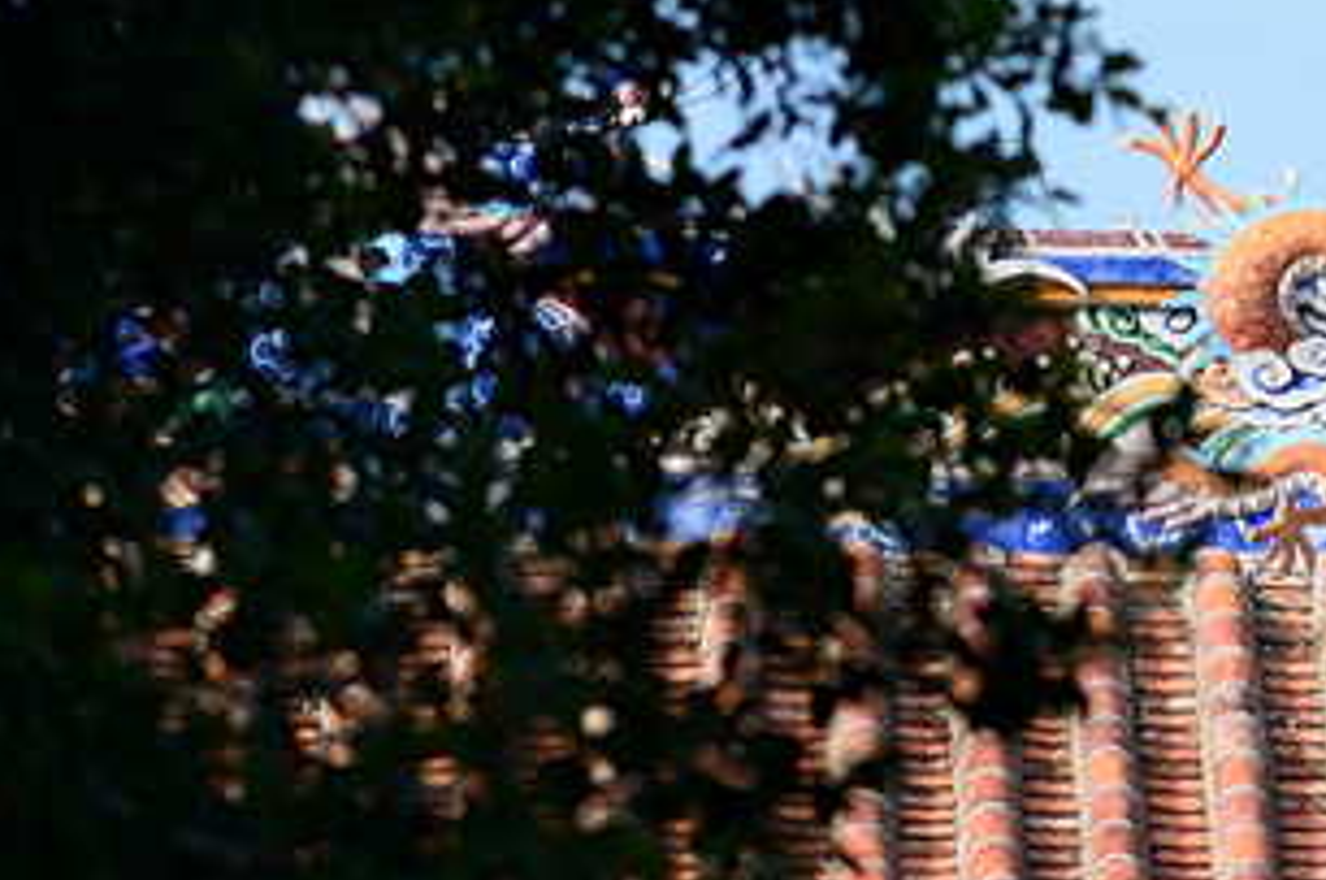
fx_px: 26000
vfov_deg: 1.9
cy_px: 1129
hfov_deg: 2.9
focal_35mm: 707
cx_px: 1473
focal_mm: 180
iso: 400
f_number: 8
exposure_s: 1/800
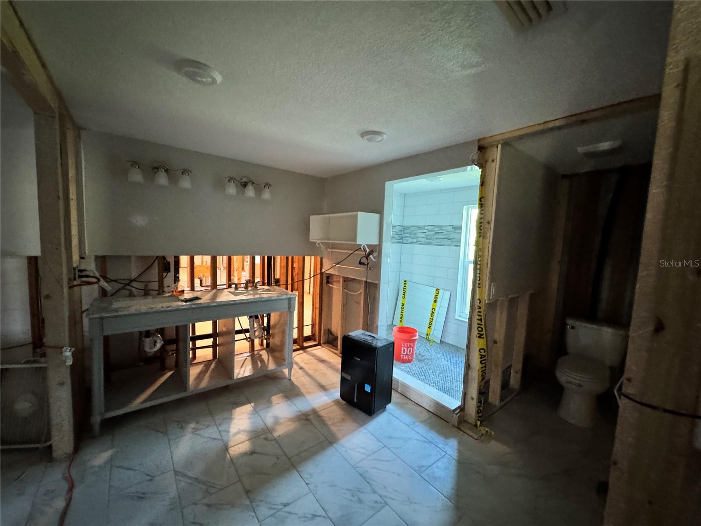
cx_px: 350
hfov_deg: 102.1
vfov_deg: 85.7
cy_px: 263
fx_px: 284
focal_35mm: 14
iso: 1000
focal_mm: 2.22
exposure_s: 1/40
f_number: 2.2
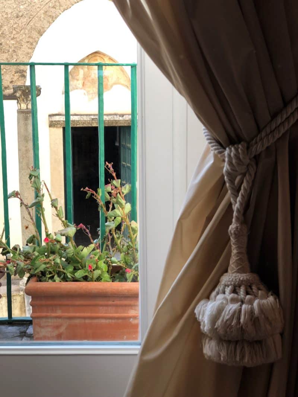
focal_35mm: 57
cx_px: 149
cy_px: 198
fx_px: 654
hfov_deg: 25.7
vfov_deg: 33.8
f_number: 2.8
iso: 25
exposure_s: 1/100
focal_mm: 6.6
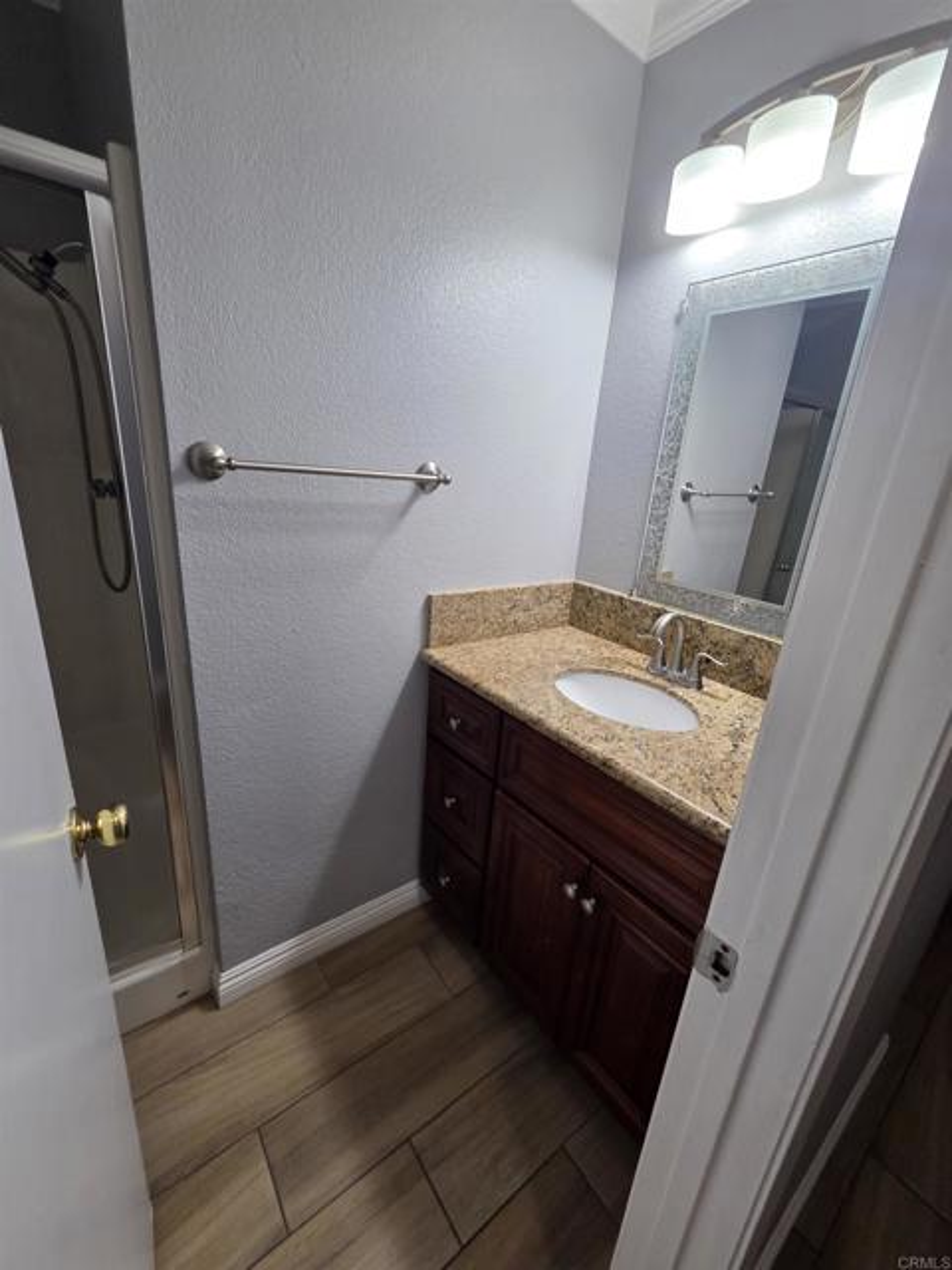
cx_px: 476
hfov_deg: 89.9
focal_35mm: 13
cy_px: 635
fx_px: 477
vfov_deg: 106.2
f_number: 2.2
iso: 100
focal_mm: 2.2
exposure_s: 1/60
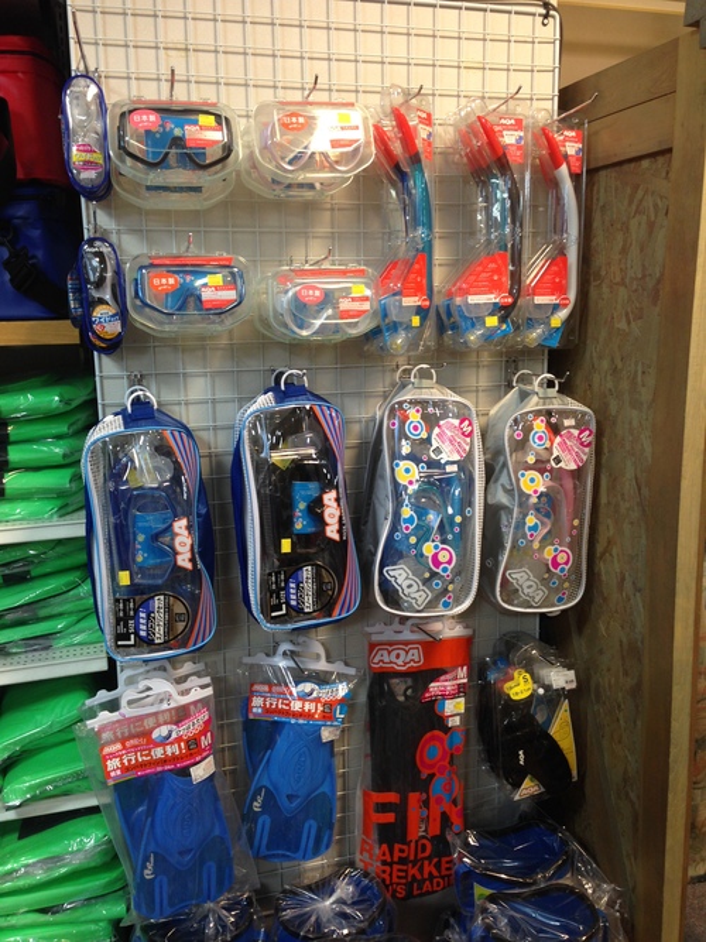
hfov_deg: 42.9
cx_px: 353
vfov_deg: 55.4
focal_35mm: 33
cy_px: 471
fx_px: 898
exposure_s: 1/24
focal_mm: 4.12
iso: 64
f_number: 2.4
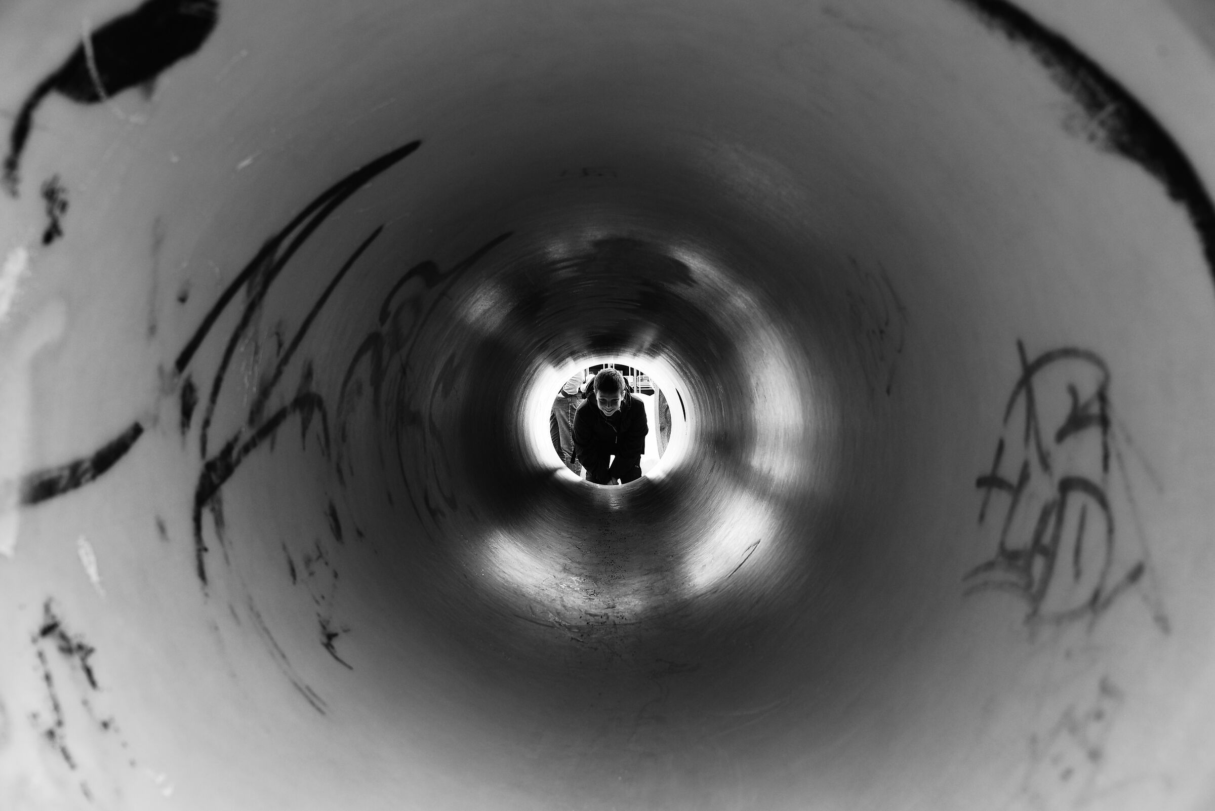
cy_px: 406
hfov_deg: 58.7
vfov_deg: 41.1
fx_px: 1080
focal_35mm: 32
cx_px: 608
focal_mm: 32
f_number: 6.3
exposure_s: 1/100
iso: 200
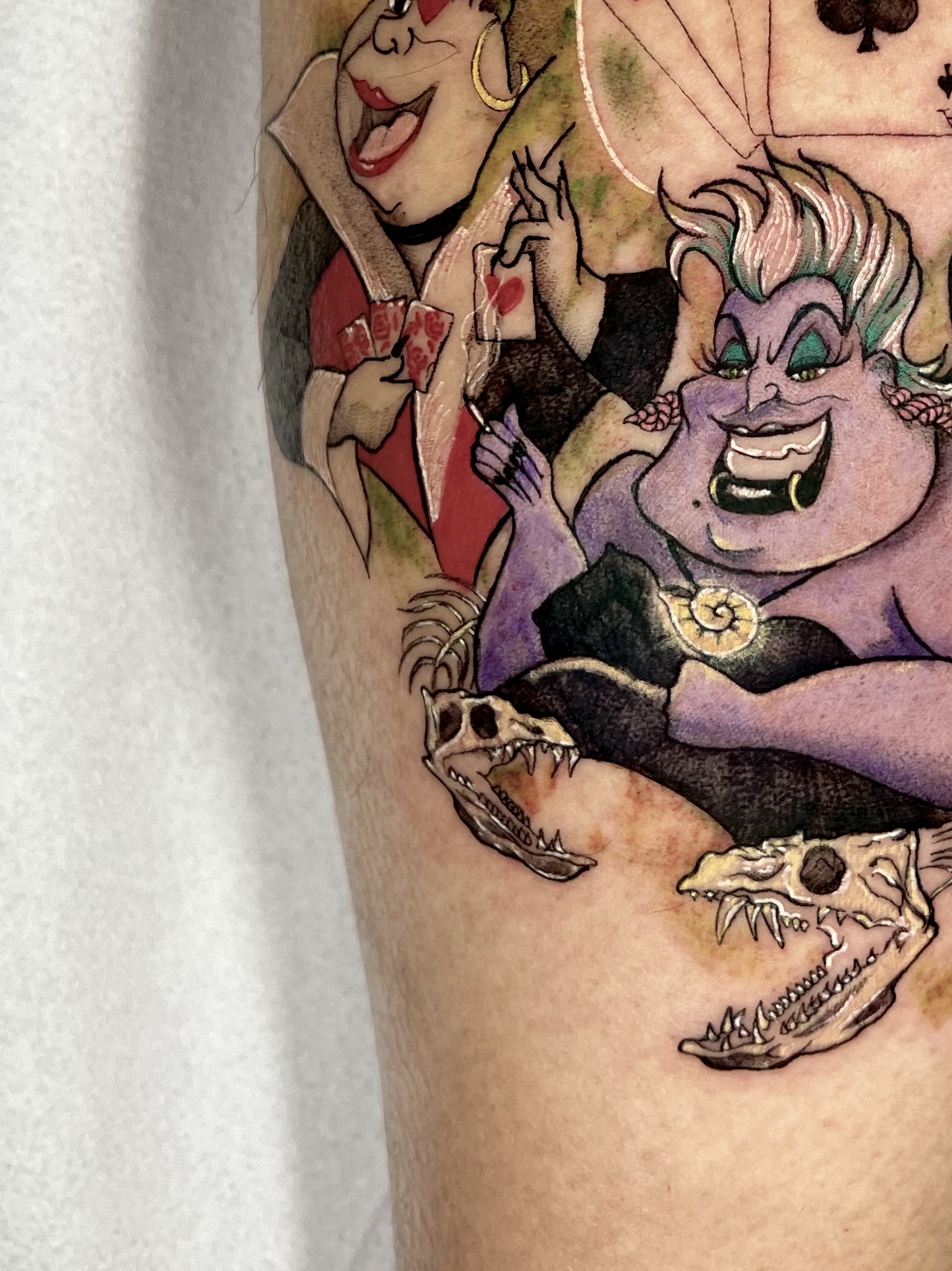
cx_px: 776
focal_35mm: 50
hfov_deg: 28.4
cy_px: 248
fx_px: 1834
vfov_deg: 36.8
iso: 125
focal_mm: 5.7
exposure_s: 1/121
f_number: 1.5
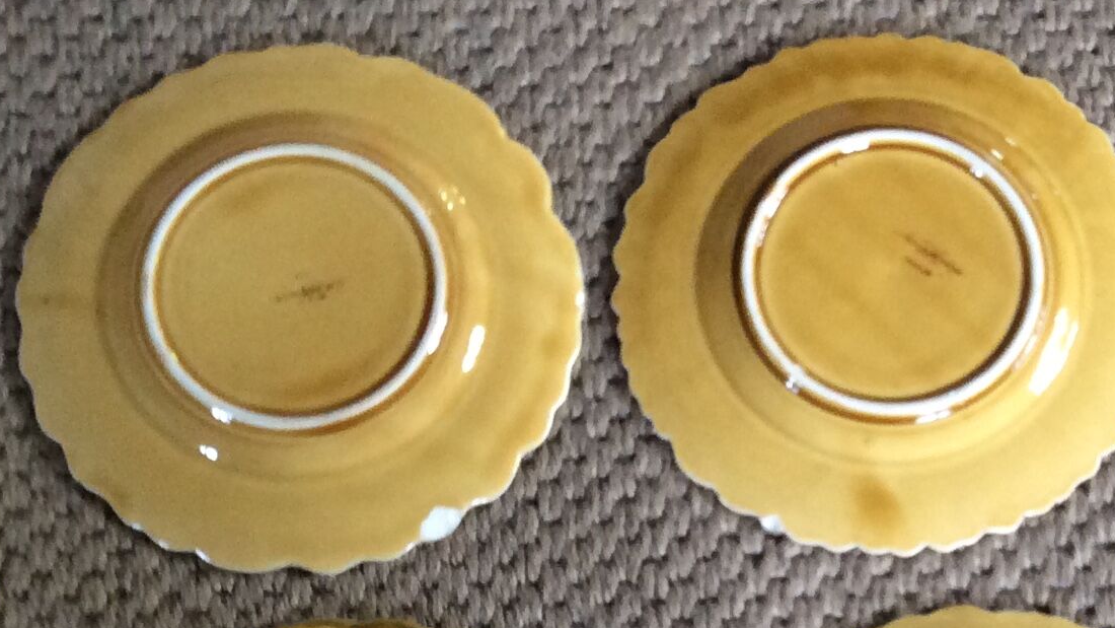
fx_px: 2425
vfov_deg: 14.5
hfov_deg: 25.8
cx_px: 672
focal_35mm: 82
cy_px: 615
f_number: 2.4
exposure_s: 1/25
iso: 125
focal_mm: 3.3
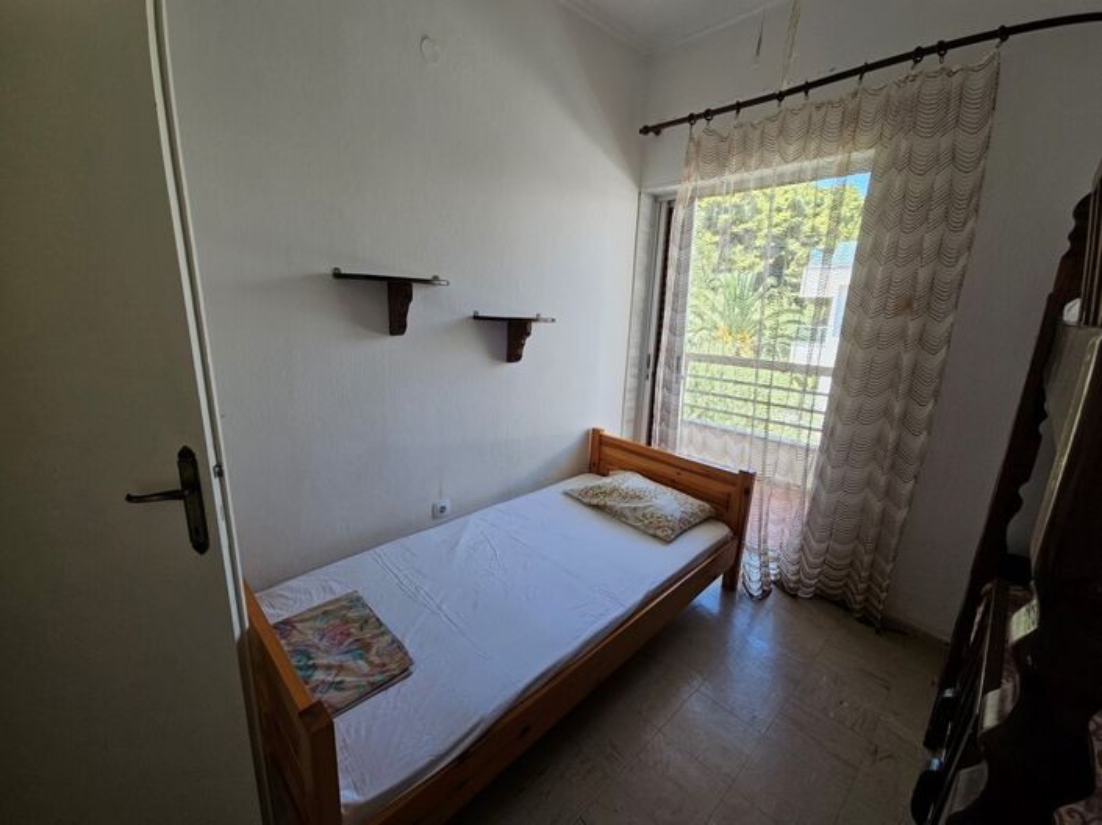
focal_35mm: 13
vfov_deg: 89.9
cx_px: 551
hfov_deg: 106.2
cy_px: 412
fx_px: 414
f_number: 2.2
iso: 50
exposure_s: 1/101
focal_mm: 2.2
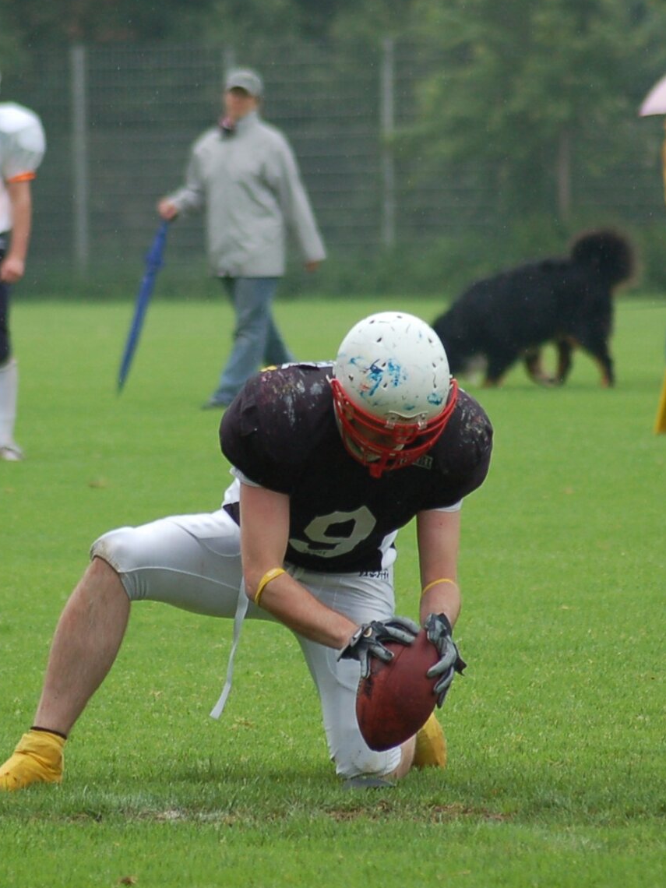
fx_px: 13902
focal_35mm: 542
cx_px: 273
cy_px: 470
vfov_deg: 3.7
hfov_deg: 2.7
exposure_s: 1/800
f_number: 5
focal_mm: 195
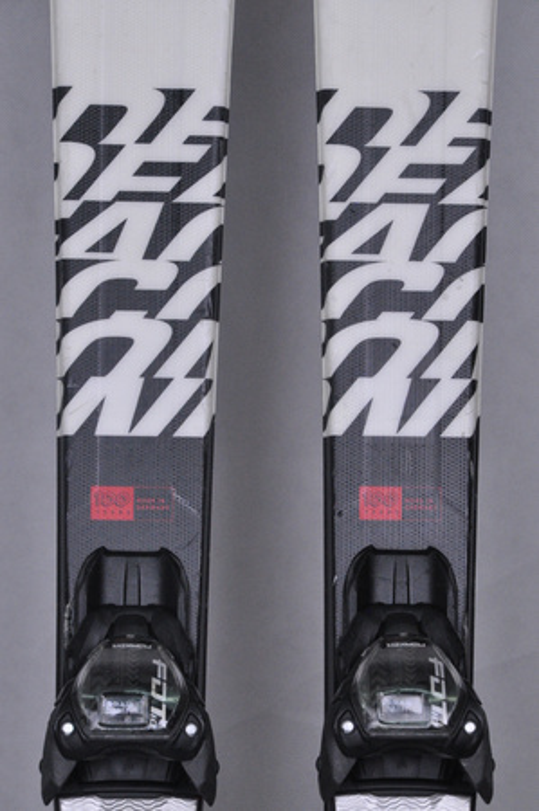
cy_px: 406
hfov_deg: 8.7
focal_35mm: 158
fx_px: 3545
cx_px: 270
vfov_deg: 13.1
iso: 3200
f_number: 11
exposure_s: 1/125
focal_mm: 105
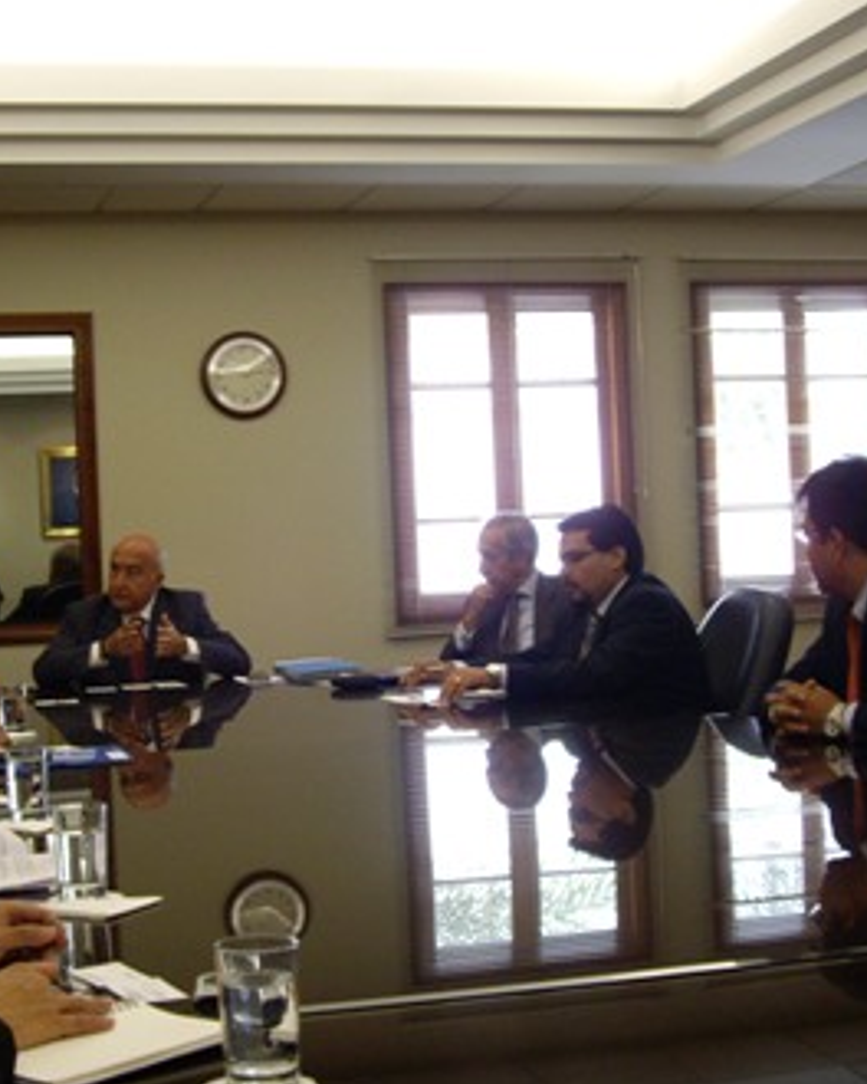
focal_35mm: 61
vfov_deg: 31.0
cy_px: 545
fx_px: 1957
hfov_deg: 25.0
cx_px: 381
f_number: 3.1
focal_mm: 9.6
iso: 400
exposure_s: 1/60
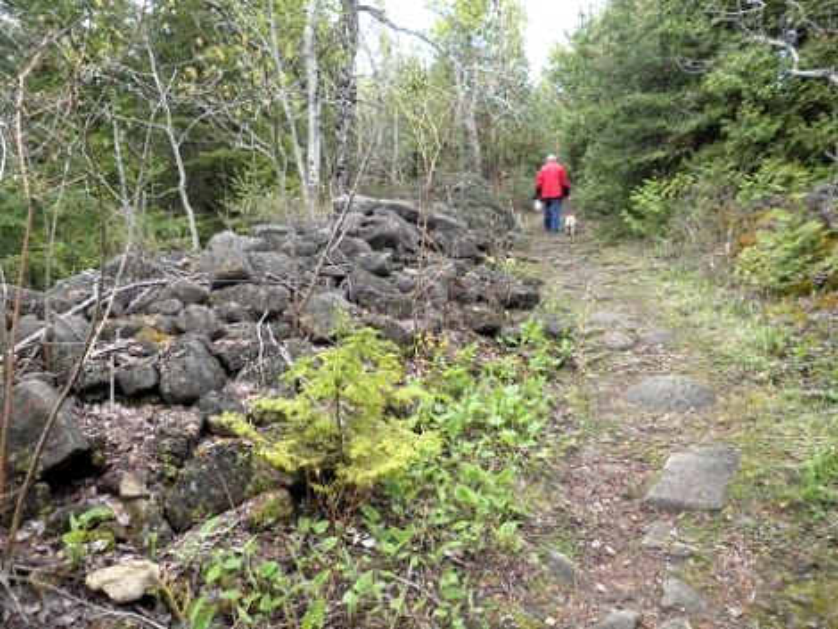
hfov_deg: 67.3
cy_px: 314
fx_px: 630
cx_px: 419
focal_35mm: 26
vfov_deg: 53.1
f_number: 2.6
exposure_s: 1/160
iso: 64
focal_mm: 4.7
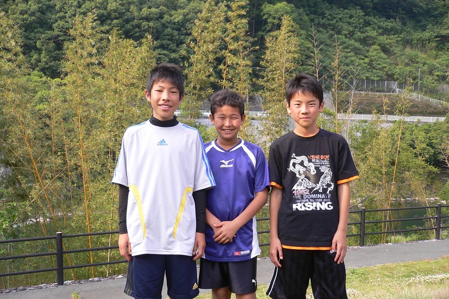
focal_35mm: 37
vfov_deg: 35.9
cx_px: 223
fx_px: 461
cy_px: 156
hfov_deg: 51.9
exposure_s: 1/250
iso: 80
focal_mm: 5.8
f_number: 2.8
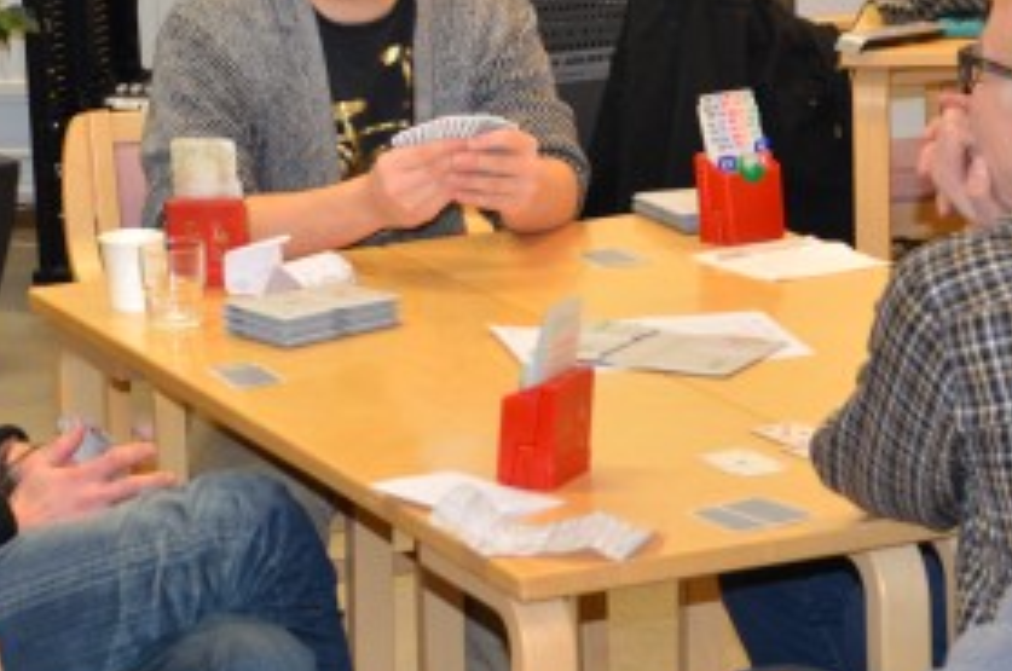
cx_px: 464
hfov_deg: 13.2
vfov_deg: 8.8
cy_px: 154
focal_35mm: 156
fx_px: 4378
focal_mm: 42
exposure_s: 1/60
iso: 800
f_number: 4.8
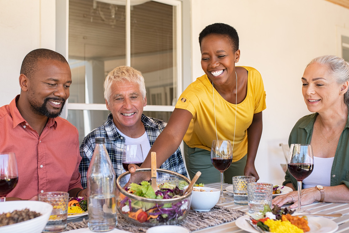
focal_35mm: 42
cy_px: 116
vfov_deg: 31.9
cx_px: 174
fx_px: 407
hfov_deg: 46.4
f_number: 3.5
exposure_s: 1/250
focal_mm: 35
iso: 250
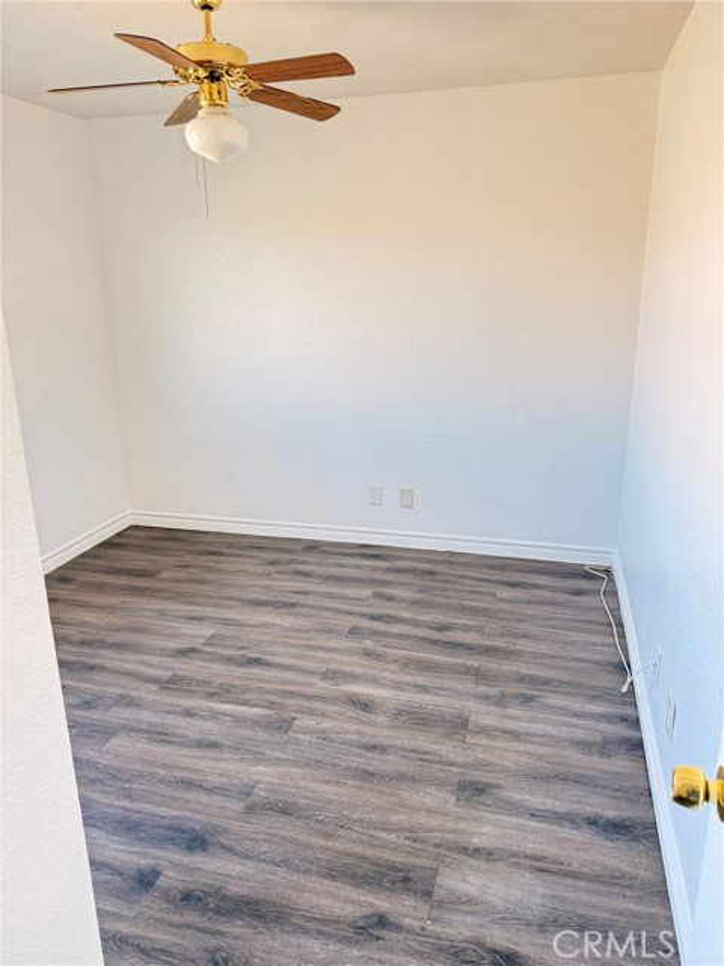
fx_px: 669
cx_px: 362
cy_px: 483
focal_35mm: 24
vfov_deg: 71.6
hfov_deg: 56.8
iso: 160
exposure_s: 1/120
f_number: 1.78
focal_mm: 6.76
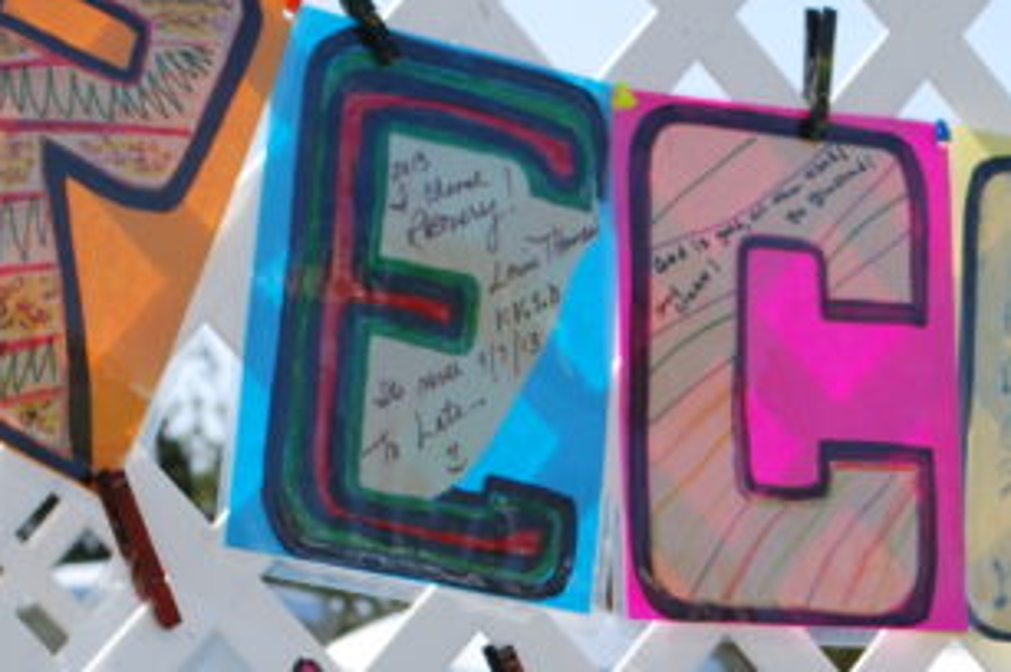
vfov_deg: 6.6
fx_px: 5807
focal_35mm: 207
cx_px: 1074
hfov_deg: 9.9
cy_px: 703
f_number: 8
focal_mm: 44
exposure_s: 1/250
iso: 100
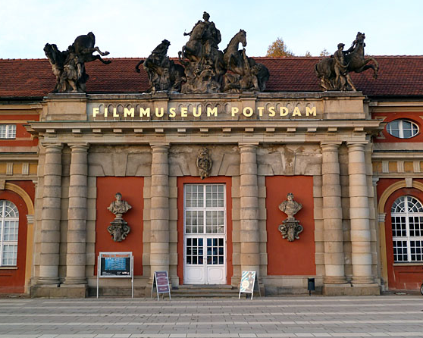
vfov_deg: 35.7
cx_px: 204
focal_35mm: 42
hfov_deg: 43.8
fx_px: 526
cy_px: 168
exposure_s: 1/30
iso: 80
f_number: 3.6
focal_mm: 6.5
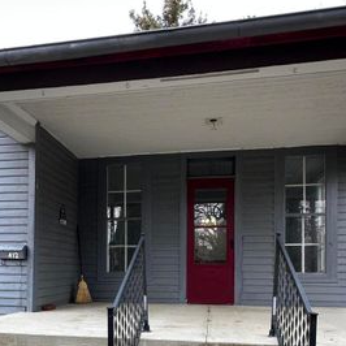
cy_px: 262
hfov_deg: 52.4
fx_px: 351
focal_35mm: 31
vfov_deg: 50.2
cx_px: 152
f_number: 2.2
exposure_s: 1/99
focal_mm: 2.22
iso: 80
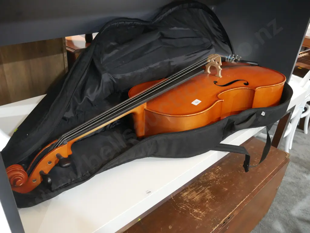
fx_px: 269
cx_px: 155
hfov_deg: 59.9
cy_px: 116
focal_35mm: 30
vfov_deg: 46.8
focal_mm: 15
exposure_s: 1/60
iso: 3200
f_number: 4
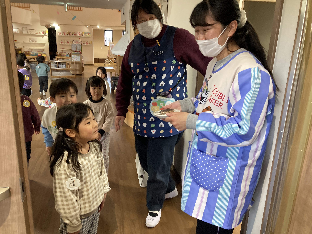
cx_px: 156
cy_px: 117
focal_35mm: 28
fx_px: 252
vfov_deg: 49.7
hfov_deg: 63.4
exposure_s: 1/60
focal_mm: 3.99
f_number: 1.8
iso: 160
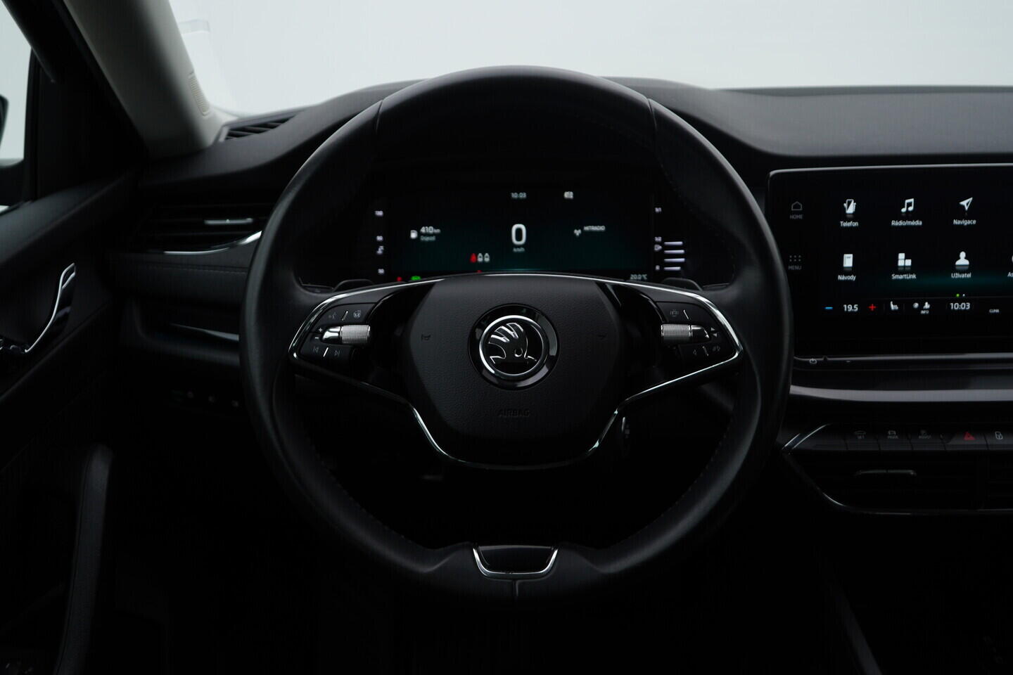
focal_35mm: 36
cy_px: 338
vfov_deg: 36.9
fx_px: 1013
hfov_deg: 53.1
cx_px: 506
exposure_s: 1/60
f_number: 4
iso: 125
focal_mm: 24
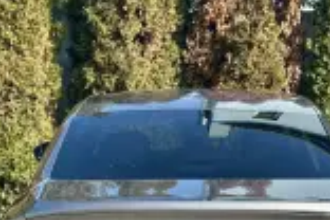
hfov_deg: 17.8
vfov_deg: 11.8
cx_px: 178
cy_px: 233
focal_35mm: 115
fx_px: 1054
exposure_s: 1/1721
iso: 64
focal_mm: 6.86
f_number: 1.78
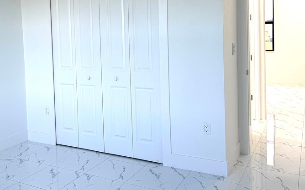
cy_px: 53
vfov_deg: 32.3
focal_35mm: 39
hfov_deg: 49.5
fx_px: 324
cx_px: 100
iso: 80
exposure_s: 1/121
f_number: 1.78
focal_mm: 6.76
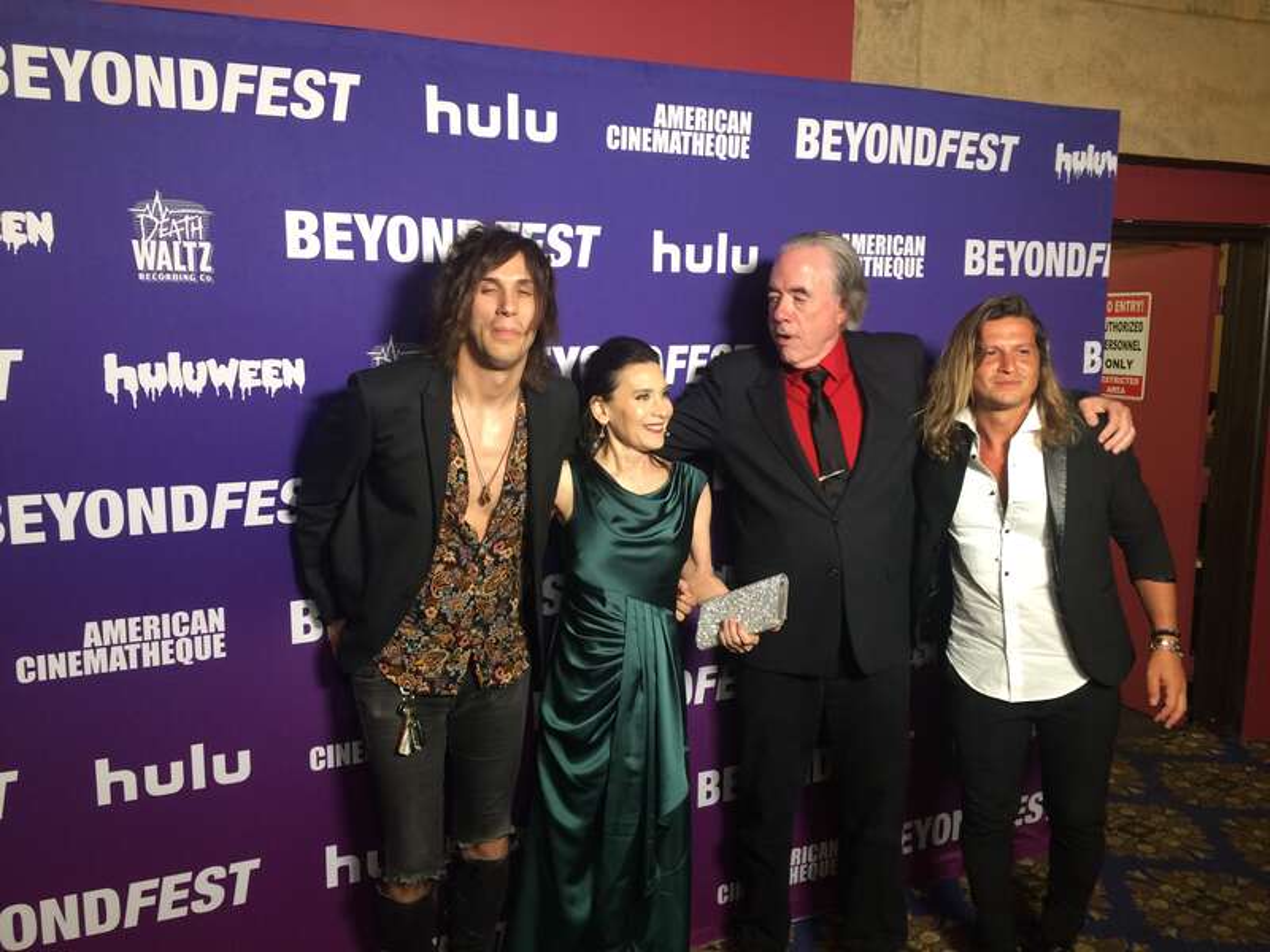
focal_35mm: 29
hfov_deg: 61.7
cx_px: 635
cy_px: 476
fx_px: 1064
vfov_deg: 48.2
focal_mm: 4.15
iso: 80
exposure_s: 1/30
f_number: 2.2
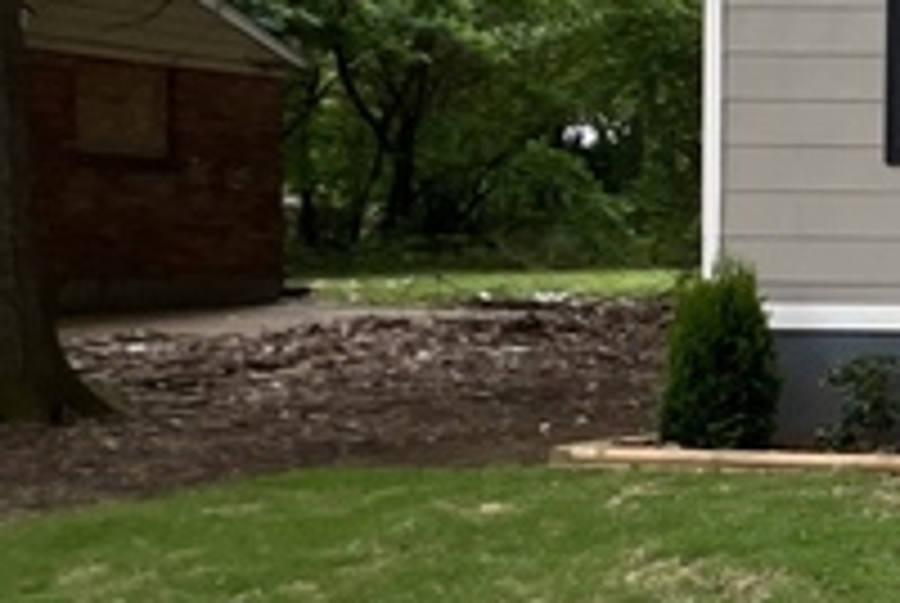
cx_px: 1782
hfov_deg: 19.7
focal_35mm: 54
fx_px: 1352
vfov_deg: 25.1
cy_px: 288
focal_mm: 1.57
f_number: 1.8
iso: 50
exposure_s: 1/46
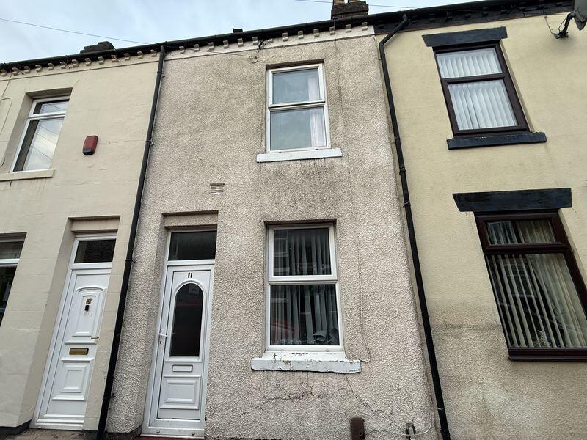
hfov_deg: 102.1
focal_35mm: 14
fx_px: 237
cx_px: 294
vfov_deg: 85.7
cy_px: 220
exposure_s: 1/99
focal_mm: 2.22
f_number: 2.2
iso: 40
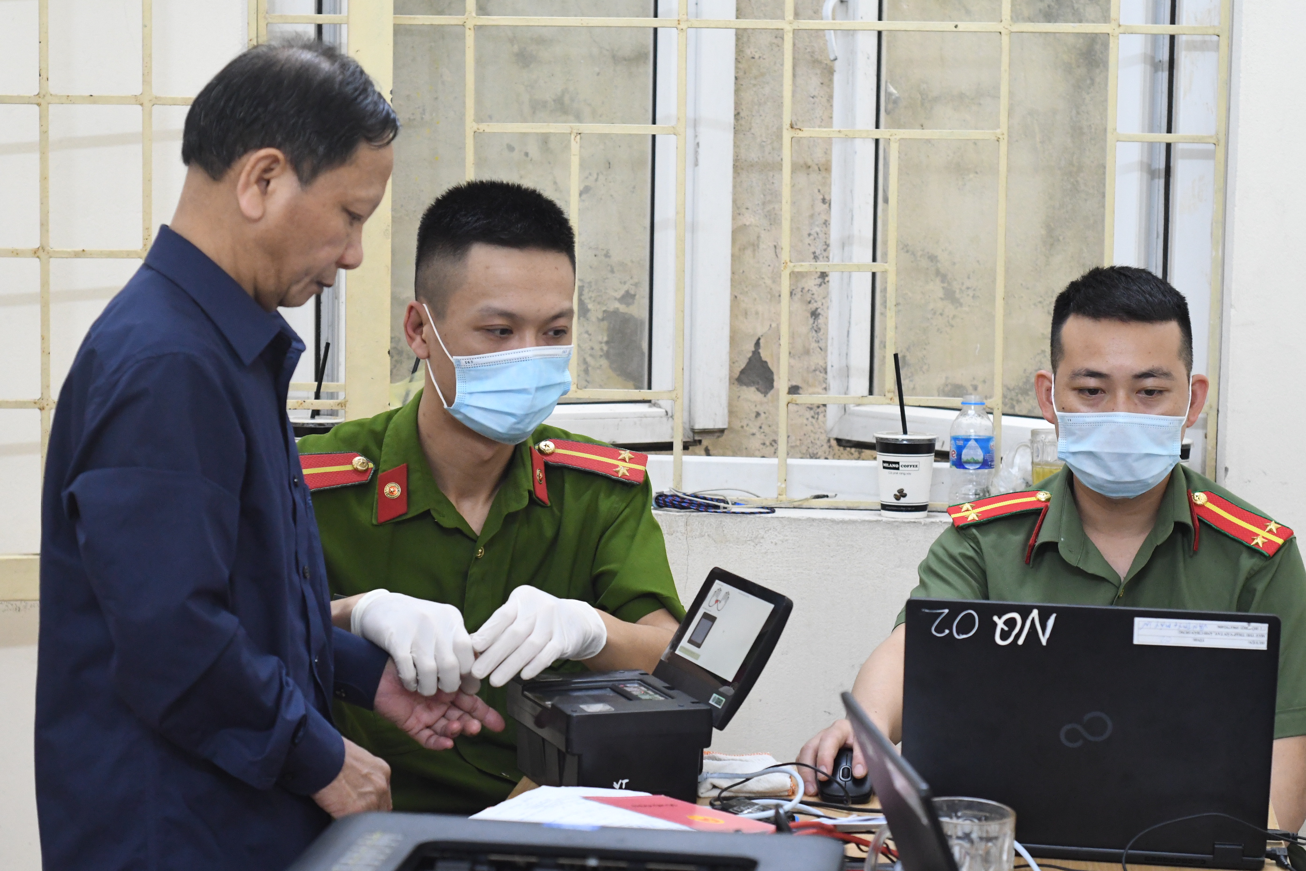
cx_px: 653
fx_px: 2721
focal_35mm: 75
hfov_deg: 27.0
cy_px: 436
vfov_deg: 18.2
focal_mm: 50
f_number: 4
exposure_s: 1/200
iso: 3200
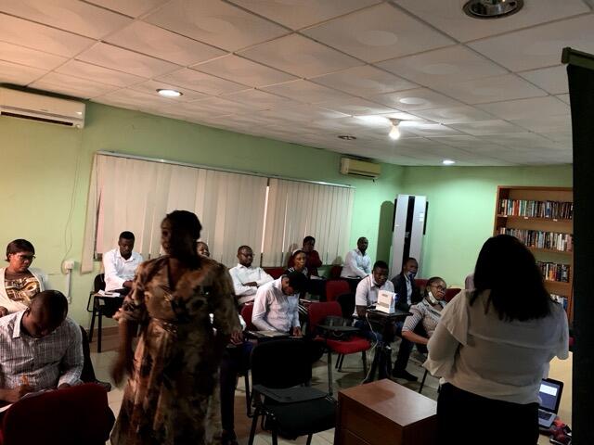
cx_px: 297
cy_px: 222
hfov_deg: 67.3
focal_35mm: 26
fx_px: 446
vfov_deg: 53.1
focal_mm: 4.25
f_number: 1.8
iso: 800
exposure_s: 1/27
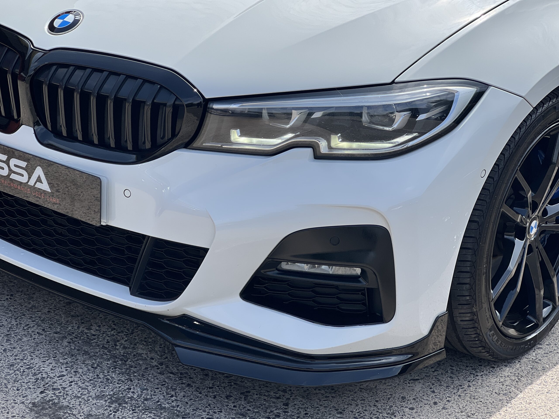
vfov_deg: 19.1
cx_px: 280
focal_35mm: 77
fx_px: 1243
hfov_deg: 25.3
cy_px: 210
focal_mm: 9
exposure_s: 1/558
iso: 32
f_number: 2.8
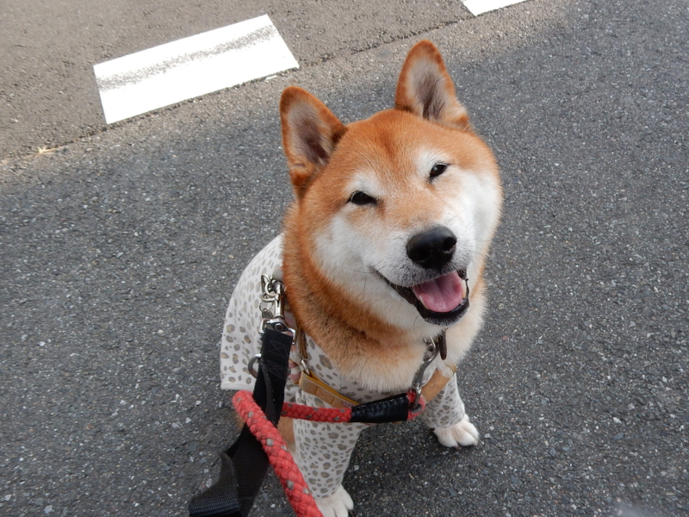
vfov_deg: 40.7
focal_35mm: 35
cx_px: 344
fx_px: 697
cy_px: 258
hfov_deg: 52.6
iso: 160
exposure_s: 1/250
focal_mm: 6.4
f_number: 4
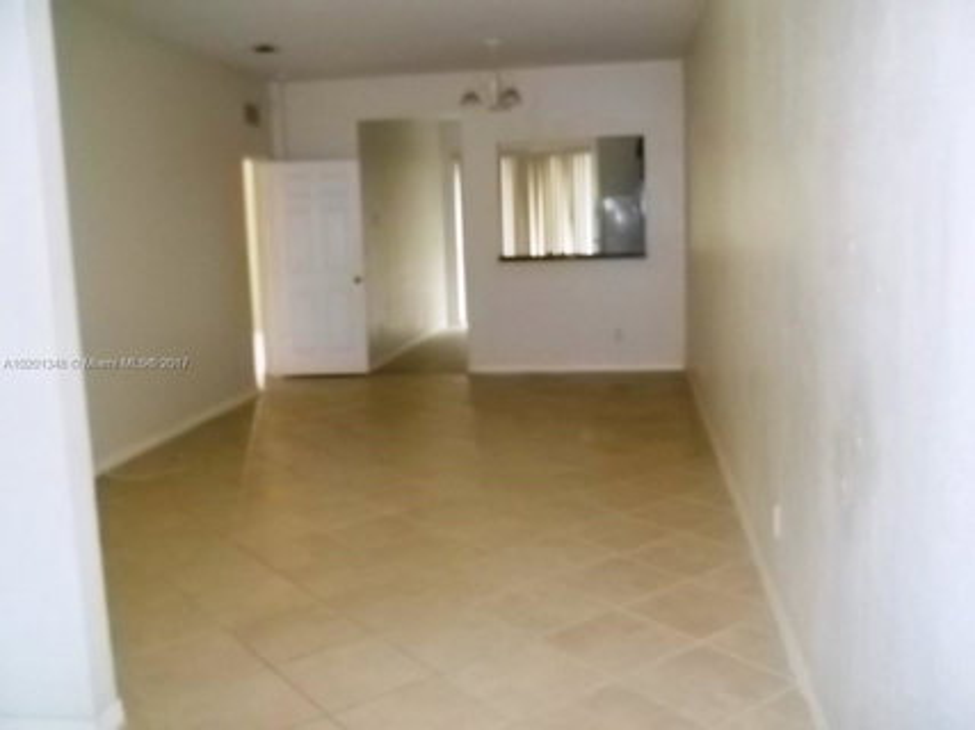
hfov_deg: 55.4
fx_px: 929
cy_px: 365
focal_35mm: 33
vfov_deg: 42.9
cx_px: 488
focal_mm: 5.9
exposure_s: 1/30
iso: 400
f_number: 3.3
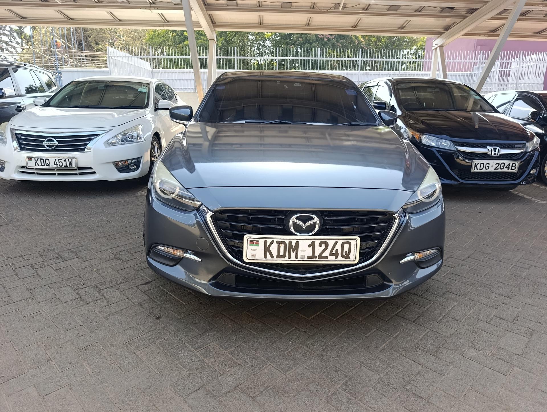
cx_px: 274
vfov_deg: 59.0
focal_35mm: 23
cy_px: 206
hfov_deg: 73.8
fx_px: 364
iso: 83
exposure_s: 1/100
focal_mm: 6.11
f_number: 1.65
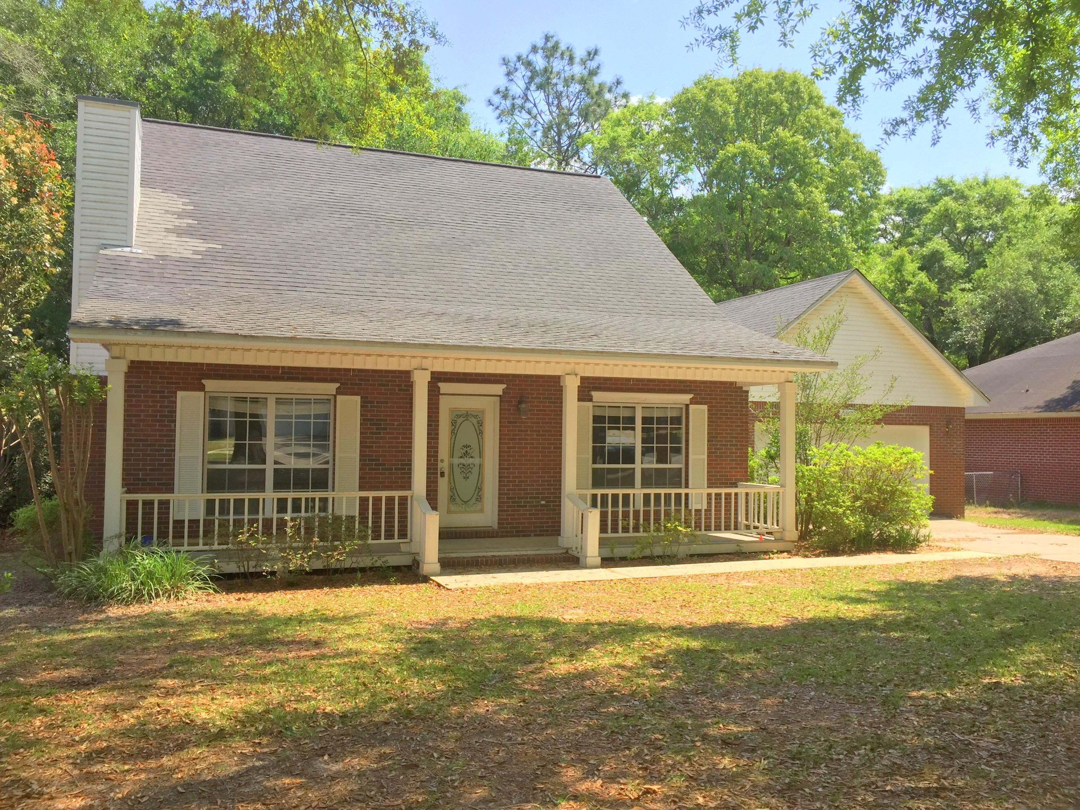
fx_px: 905
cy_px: 405
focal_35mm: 29
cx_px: 540
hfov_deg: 61.7
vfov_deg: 48.2
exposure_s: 1/1014
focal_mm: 4.15
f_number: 2.2
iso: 32
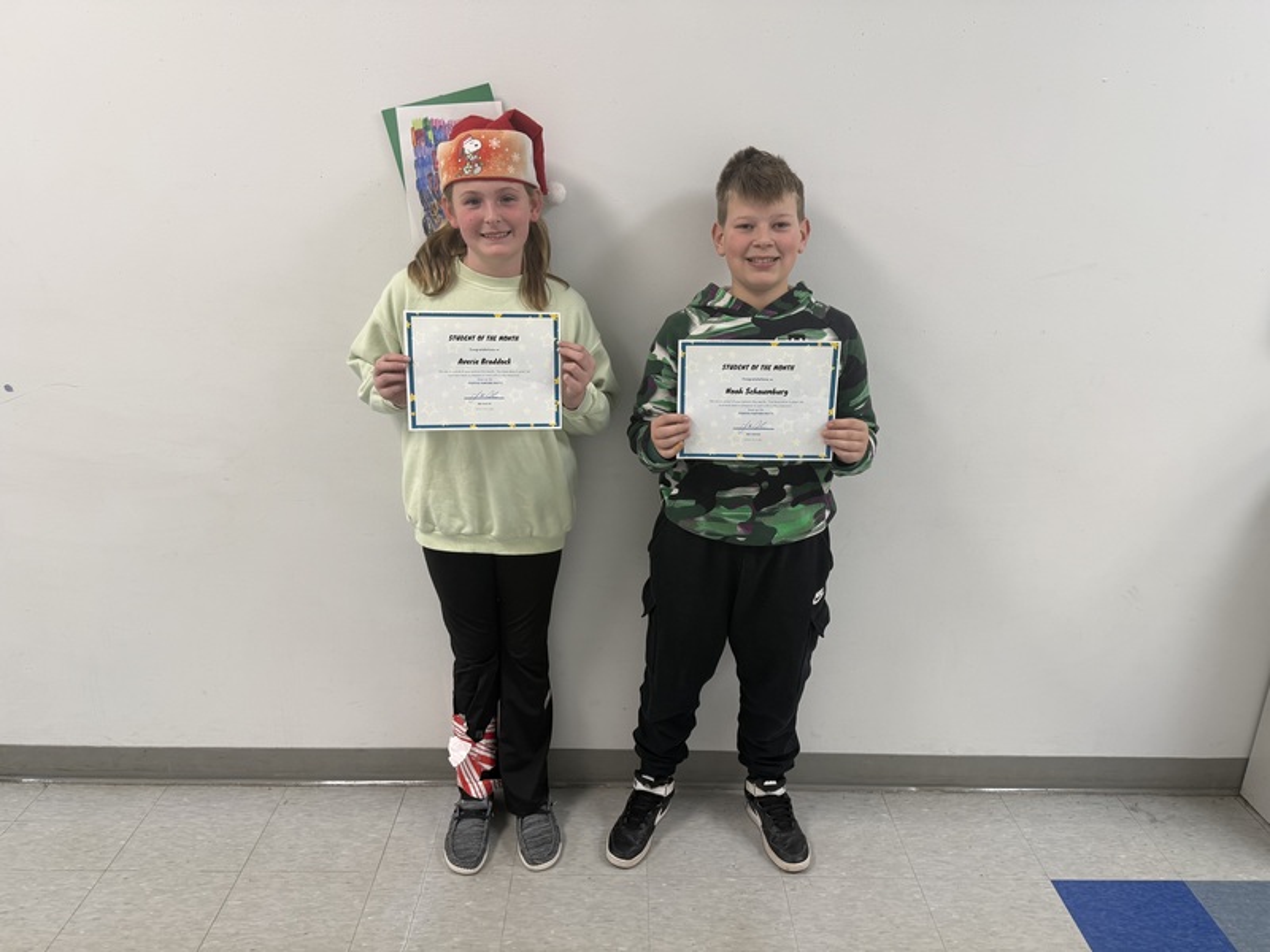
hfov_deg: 71.6
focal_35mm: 24
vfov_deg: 56.8
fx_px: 881
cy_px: 476
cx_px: 635
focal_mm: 6.76
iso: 125
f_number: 1.78
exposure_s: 1/120
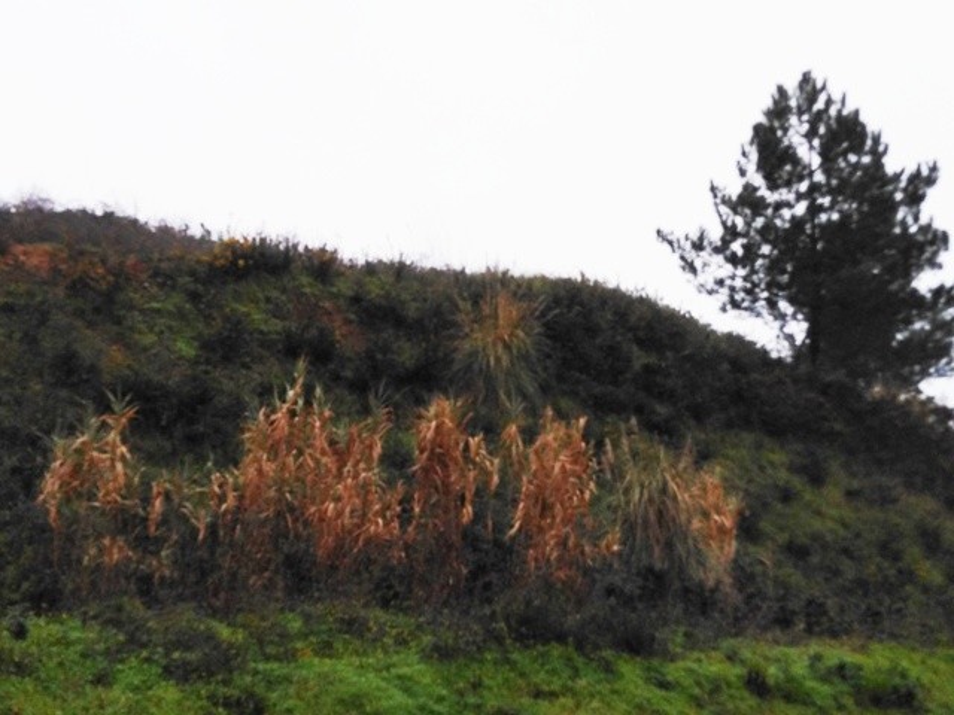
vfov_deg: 53.1
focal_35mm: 26
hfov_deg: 67.3
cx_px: 477
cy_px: 358
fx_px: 717
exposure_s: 1/100
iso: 108
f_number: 2.2
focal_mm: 3.46
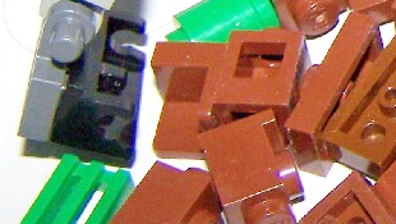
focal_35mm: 160
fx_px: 1682
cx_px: 732
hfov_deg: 12.2
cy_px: -74
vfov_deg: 7.5
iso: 80
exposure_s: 1/60
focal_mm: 6.3
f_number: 2.8
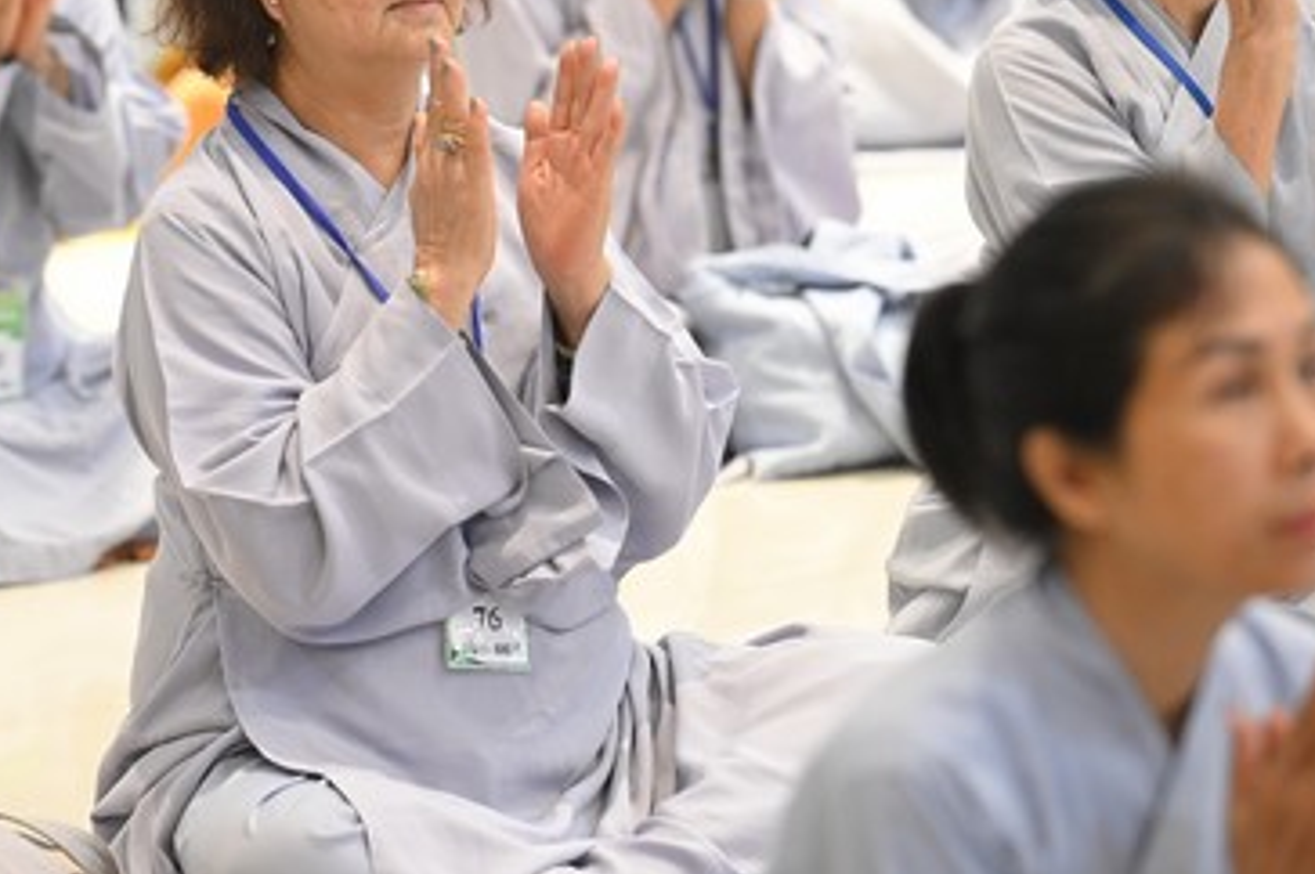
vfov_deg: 5.9
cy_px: 184
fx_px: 8467
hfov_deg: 8.9
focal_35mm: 232
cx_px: 434
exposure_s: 1/160
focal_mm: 130
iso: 4000
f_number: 3.2
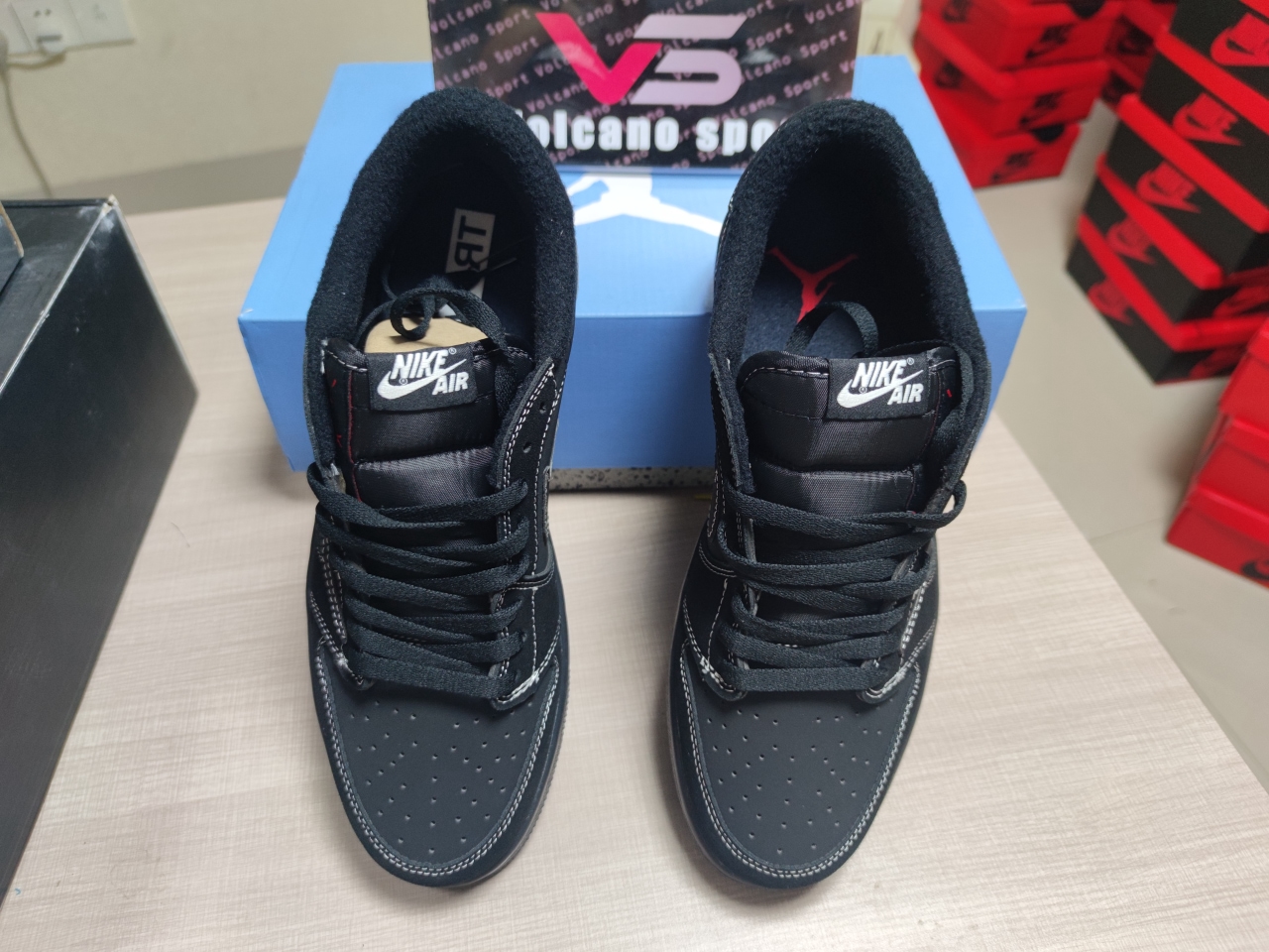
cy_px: 476
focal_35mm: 24
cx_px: 634
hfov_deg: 71.6
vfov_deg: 56.8
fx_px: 880
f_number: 1.69
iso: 255
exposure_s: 1/50
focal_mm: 6.72
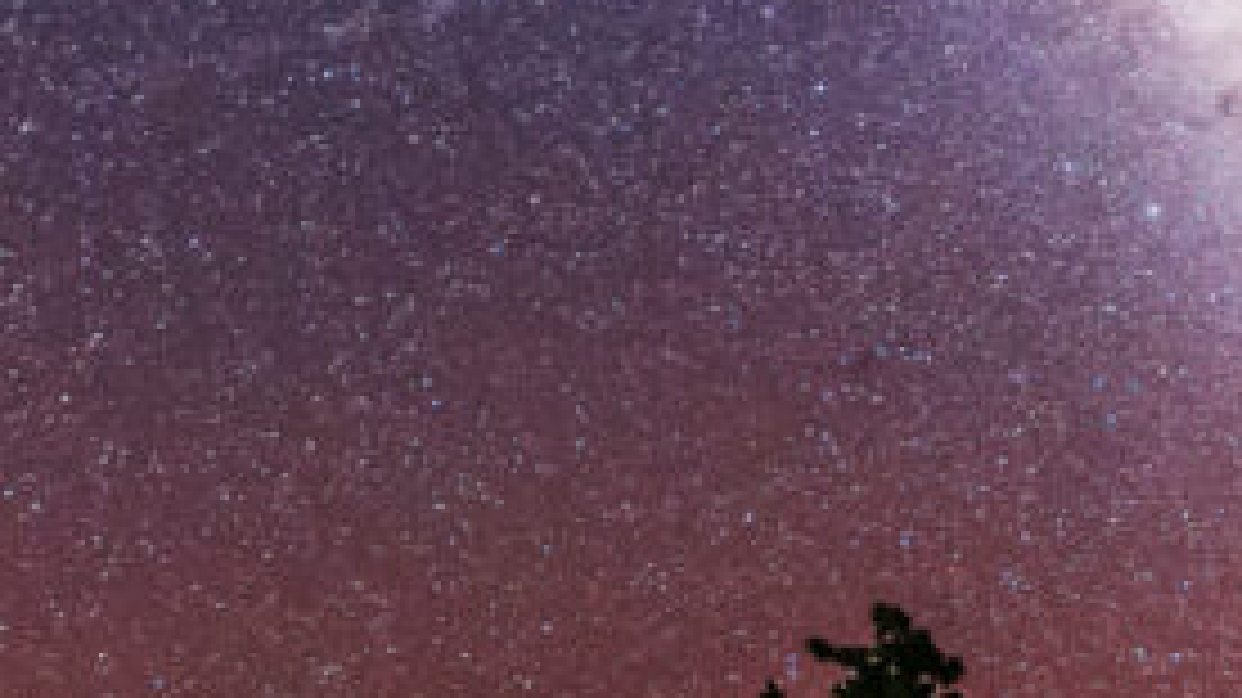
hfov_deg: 31.8
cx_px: 720
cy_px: 354
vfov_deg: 18.2
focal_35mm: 66
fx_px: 2173
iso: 5000
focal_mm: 17
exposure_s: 25
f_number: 2.8
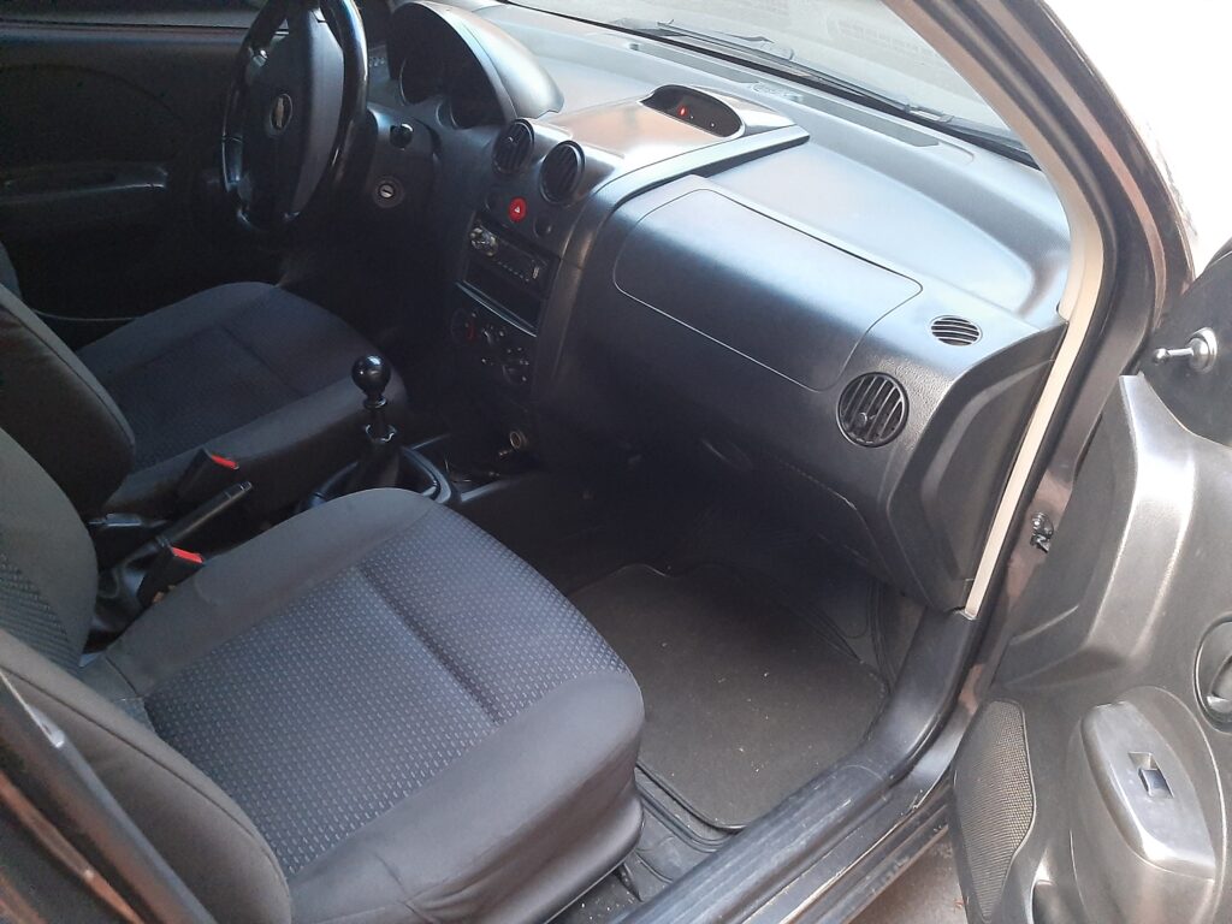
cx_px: 616
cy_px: 462
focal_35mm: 27
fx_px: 961
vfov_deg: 51.4
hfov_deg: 65.3
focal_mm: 3.93
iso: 800
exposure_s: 1/20
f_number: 1.7
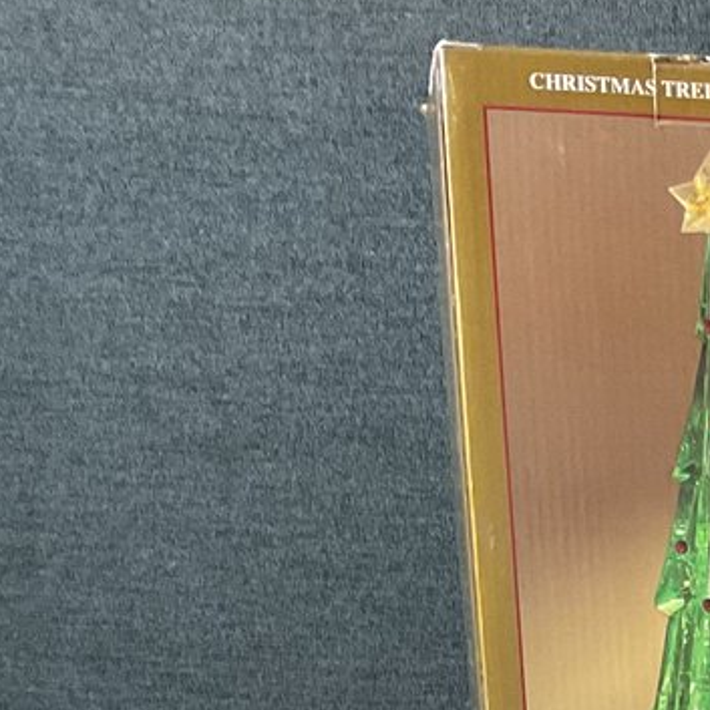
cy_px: 1127
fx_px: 2553
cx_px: 1349
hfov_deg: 13.8
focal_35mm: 110
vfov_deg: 14.5
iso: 160
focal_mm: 3
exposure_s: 1/60
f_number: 1.8
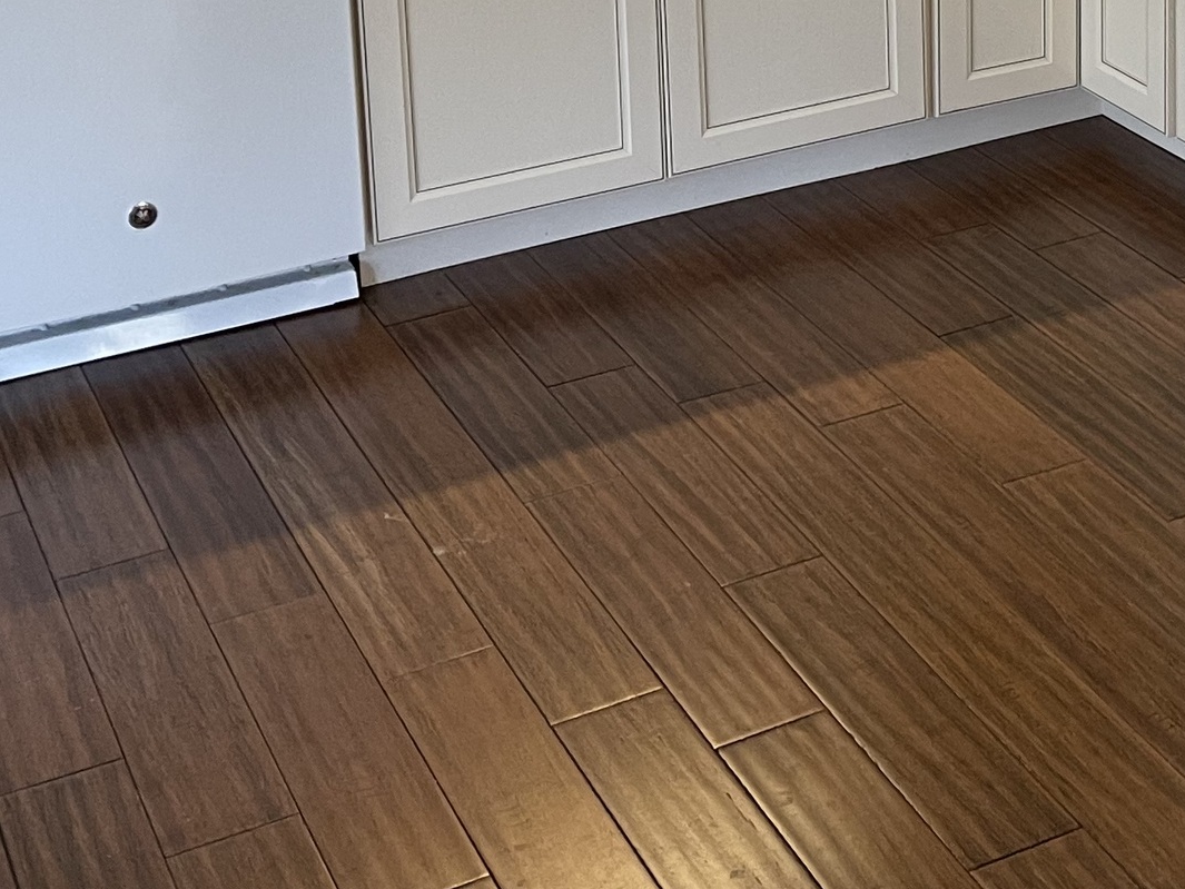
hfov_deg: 25.0
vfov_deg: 18.2
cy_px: -286
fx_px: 2568
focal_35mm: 75
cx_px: 1137
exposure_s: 1/60
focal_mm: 5.1
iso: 125
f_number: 1.6
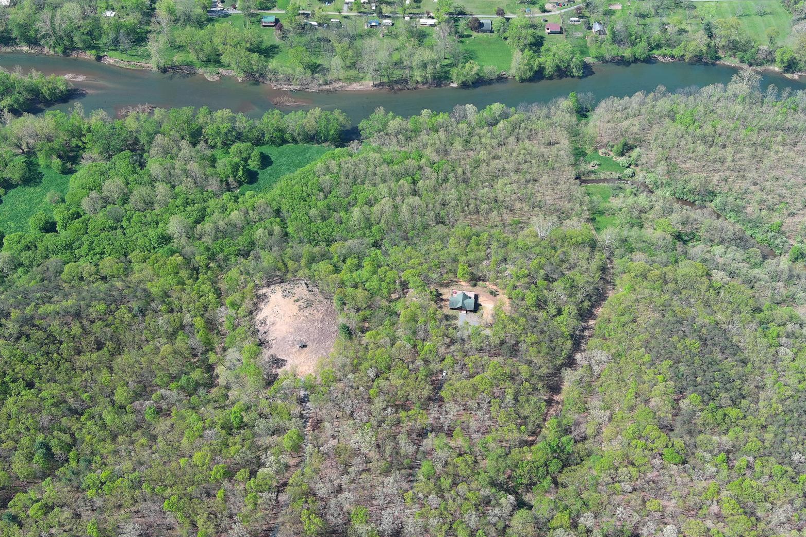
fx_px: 851
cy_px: 269
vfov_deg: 35.1
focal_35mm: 38
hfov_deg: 50.7
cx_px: 416
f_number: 2.8
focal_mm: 10.57
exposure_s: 1/551
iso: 100
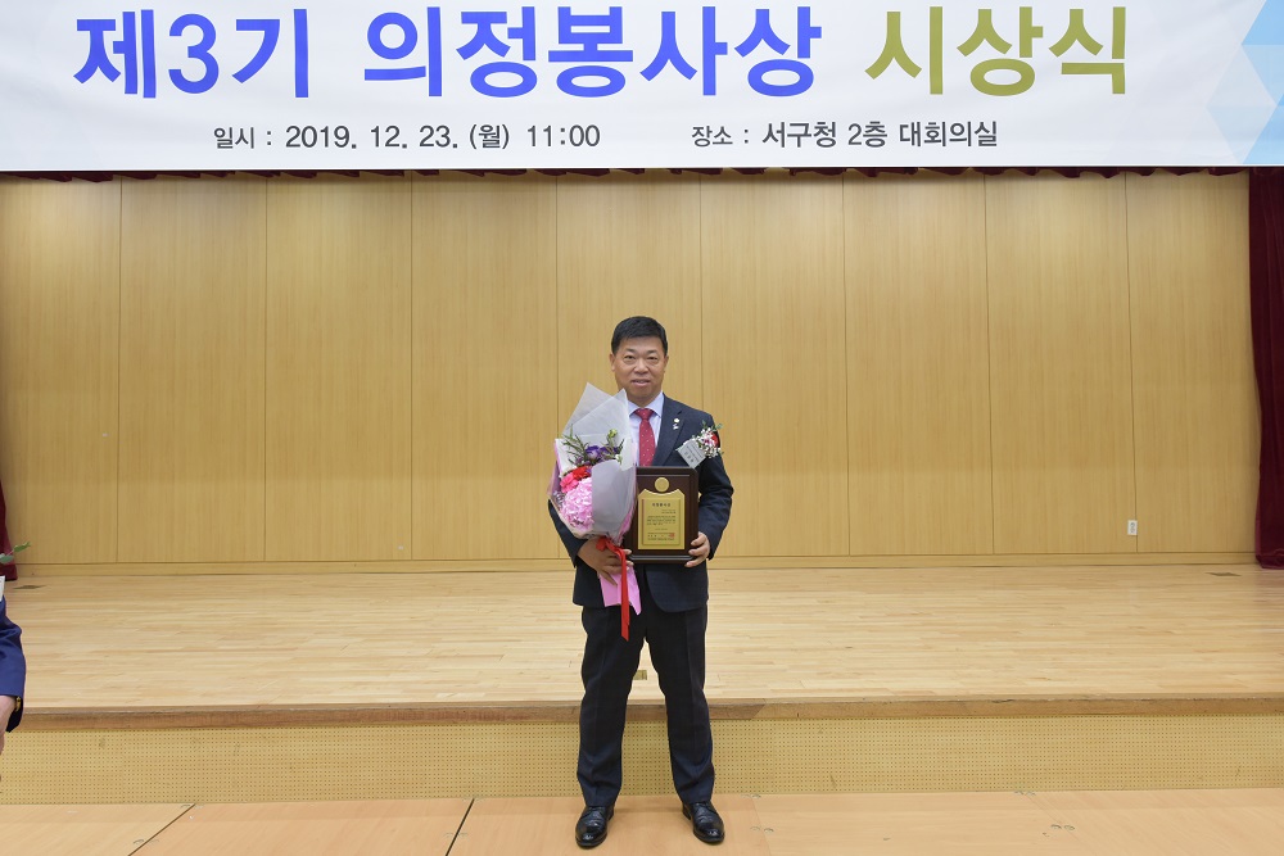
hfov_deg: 78.6
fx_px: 785
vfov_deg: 57.2
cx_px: 642
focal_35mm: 22
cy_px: 428
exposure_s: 1/60
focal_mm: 22
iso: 2000
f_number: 8
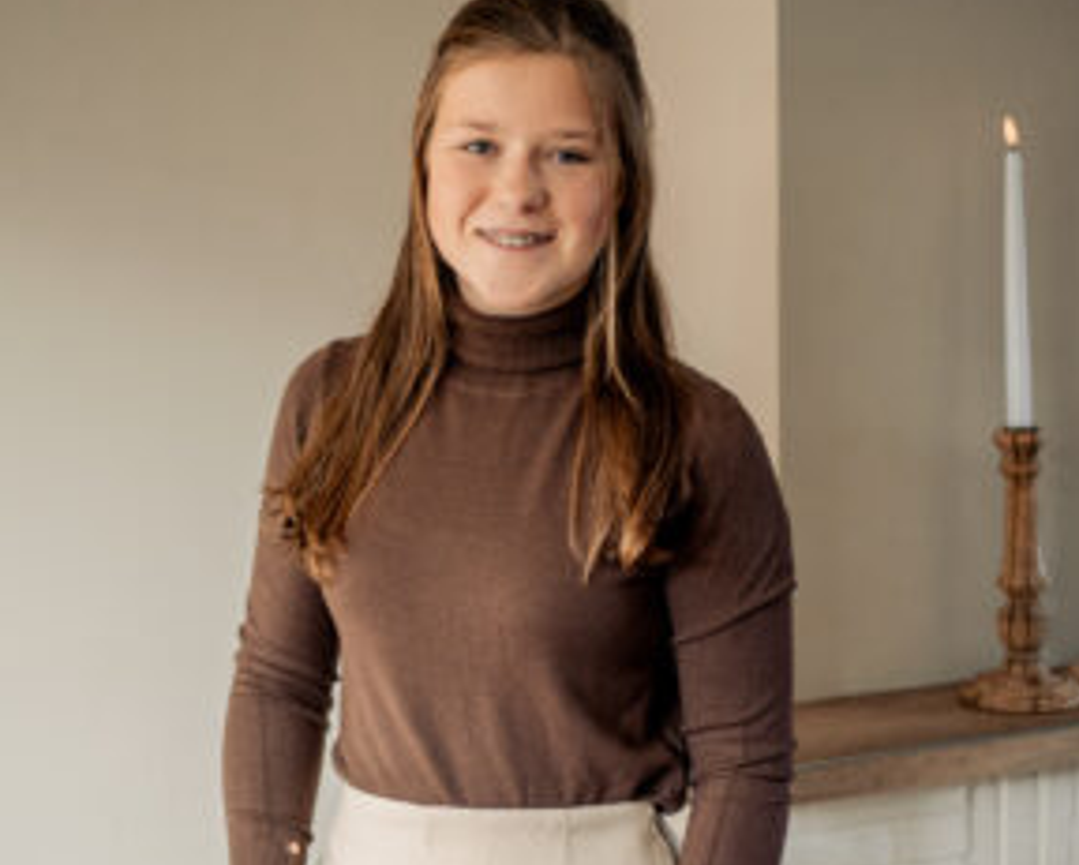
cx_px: 506
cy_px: 676
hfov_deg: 24.1
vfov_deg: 19.3
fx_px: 2525
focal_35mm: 79
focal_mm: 50
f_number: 1.8
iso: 1250
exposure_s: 1/800
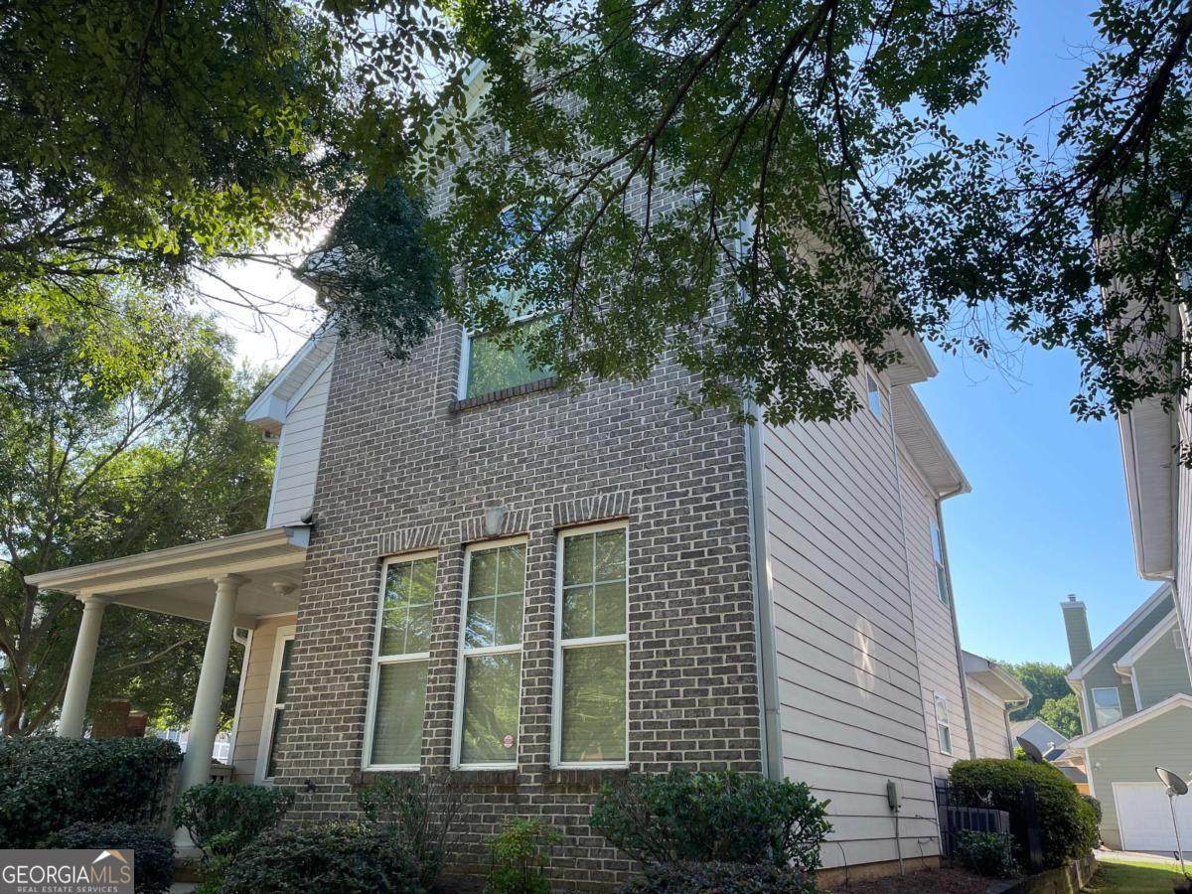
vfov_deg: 54.9
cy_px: 447
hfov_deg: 69.4
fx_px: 861
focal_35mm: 25
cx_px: 596
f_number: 1.6
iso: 32
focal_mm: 5.1
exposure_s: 1/578
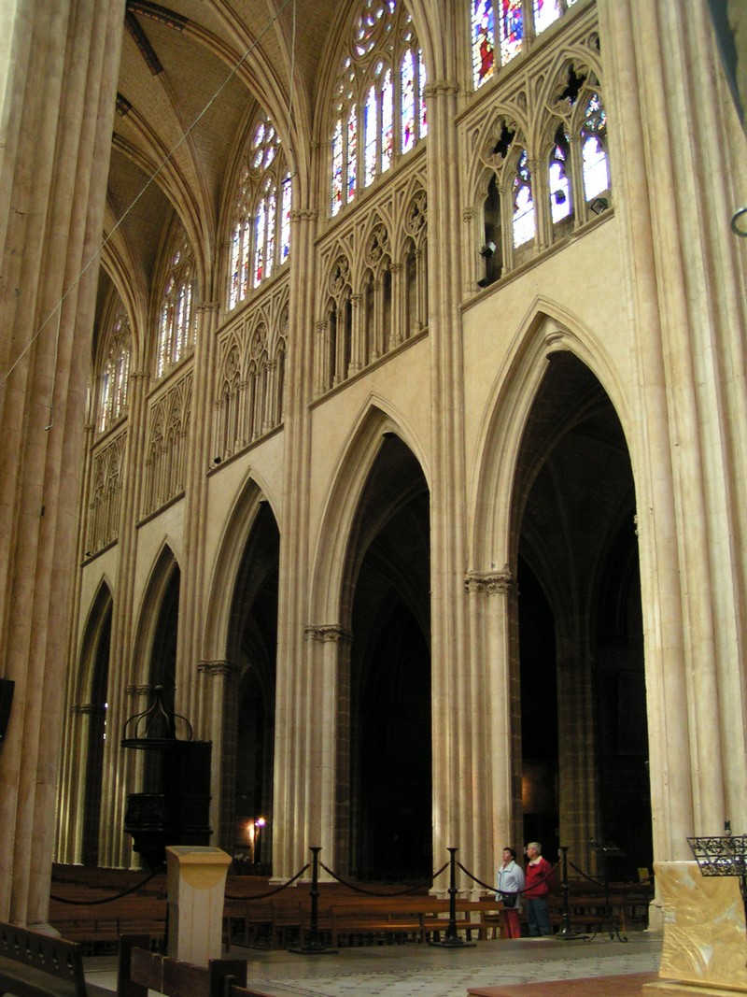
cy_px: 498
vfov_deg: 49.0
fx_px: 1094
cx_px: 374
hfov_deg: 37.7
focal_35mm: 38
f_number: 2.8
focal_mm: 5.8
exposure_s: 1/13
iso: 200
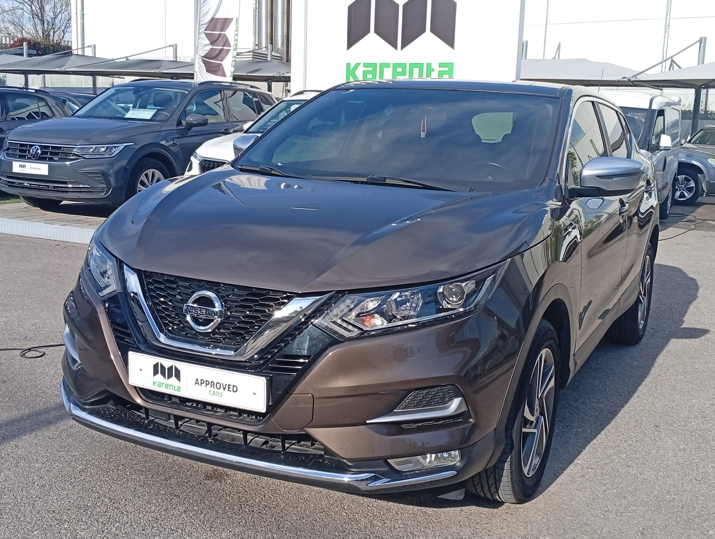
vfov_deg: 33.7
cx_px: 358
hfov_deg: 43.8
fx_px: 889
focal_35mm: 43
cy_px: 270
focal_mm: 3.98
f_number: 1.8
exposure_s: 1/466
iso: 50
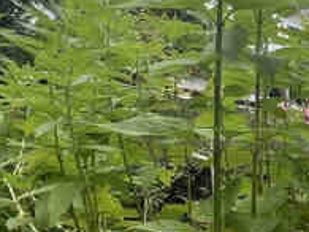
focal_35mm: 80
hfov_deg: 15.3
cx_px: 719
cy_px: 203
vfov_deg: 18.2
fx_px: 714
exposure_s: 1/389
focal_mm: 1.57
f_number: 1.8
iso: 32
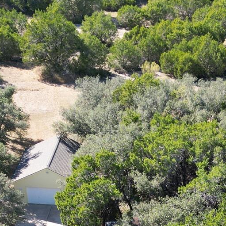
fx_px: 628
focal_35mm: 85
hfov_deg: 20.4
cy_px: 280
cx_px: 131
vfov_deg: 19.1
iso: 140
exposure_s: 1/800
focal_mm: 6.72
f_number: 1.7
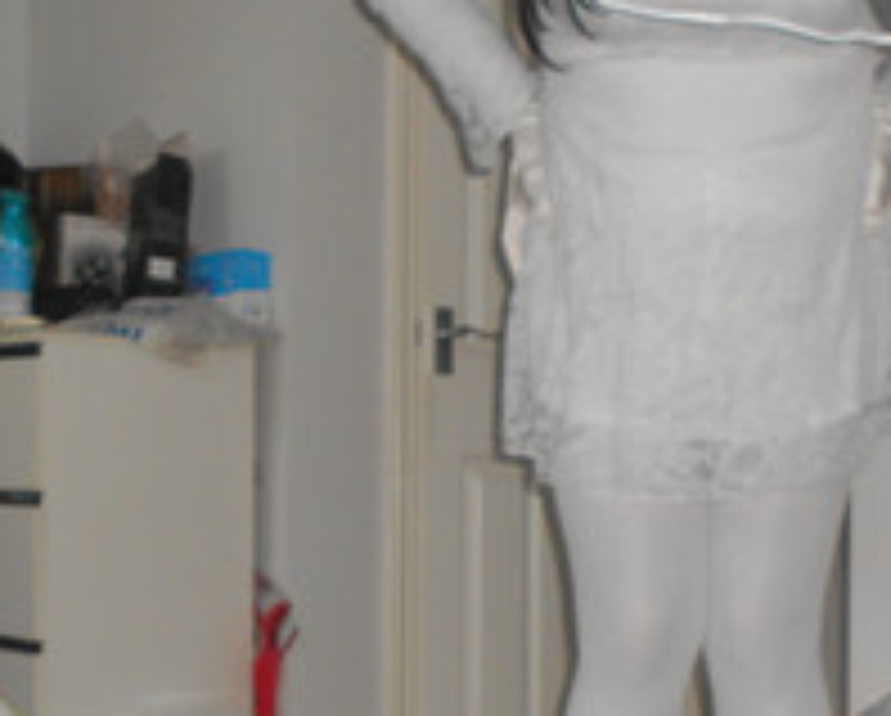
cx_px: 572
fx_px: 1690
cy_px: 507
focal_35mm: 64
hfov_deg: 29.4
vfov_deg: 23.7
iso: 200
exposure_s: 1/25
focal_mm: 4.6
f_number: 3.2
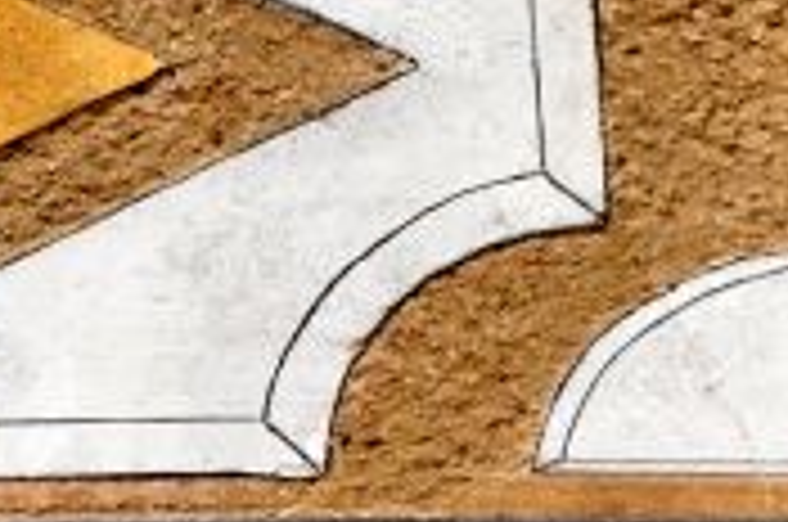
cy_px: 162
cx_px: 1738
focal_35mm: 703
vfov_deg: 1.9
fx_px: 15360
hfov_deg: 2.9
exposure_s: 1/640
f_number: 13
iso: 500
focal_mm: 80
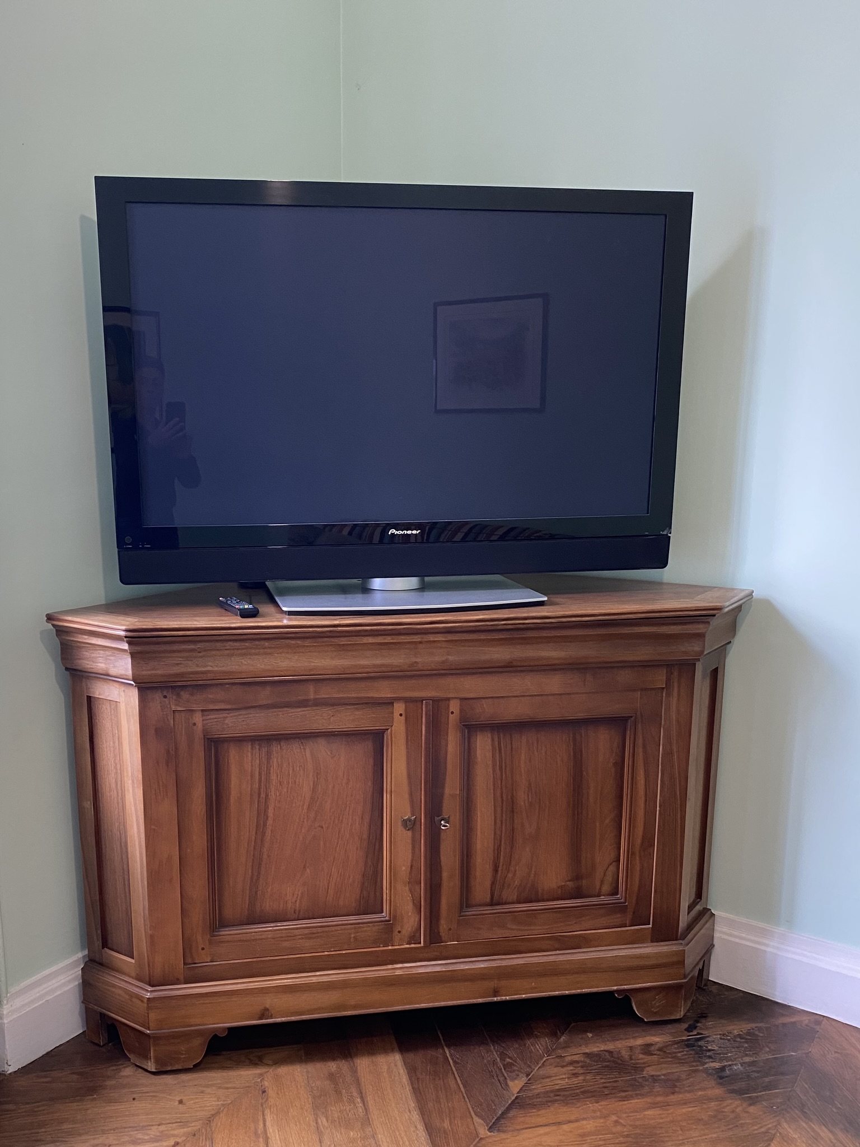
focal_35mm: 26
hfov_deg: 53.1
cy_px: 574
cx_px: 430
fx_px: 861
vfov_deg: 67.3
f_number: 1.8
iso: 200
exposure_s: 1/50
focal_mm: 4.25
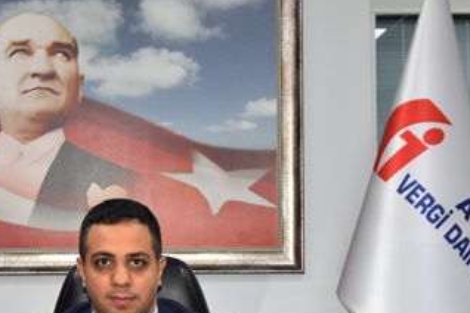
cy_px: 270
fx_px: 1057
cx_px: 115
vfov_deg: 16.7
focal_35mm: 81
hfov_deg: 24.8
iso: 400
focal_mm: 26
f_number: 2.8
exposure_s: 1/125
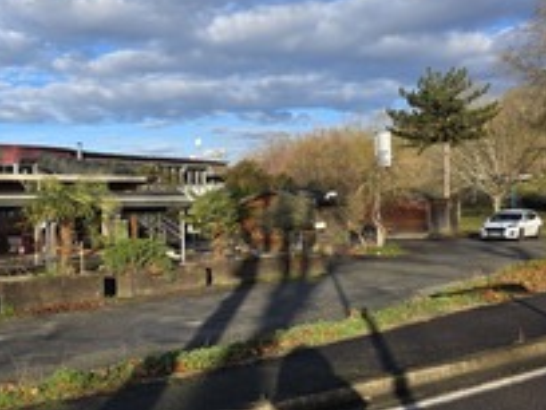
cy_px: 230
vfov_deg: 35.9
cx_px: 103
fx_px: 631
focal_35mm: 40
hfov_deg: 44.3
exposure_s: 1/3891
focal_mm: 6.3
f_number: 1.7
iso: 80
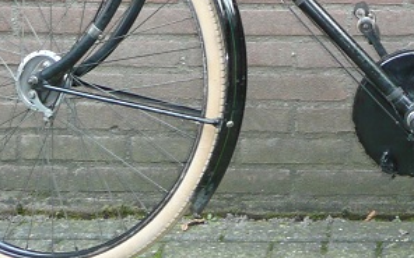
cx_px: 401
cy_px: -49
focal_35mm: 110
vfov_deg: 11.7
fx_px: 1241
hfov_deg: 18.5
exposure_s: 1/30
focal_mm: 6.5
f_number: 3.9
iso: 200
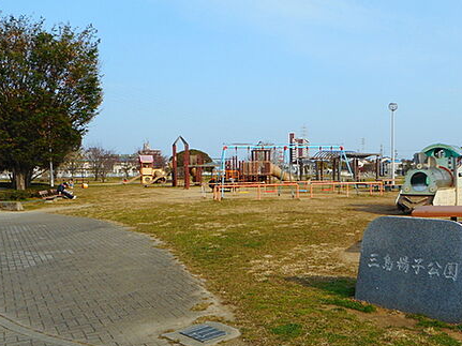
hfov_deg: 50.6
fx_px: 480
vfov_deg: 39.5
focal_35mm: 36
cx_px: 301
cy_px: 206
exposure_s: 1/500
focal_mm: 4.5
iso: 80
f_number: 3.7
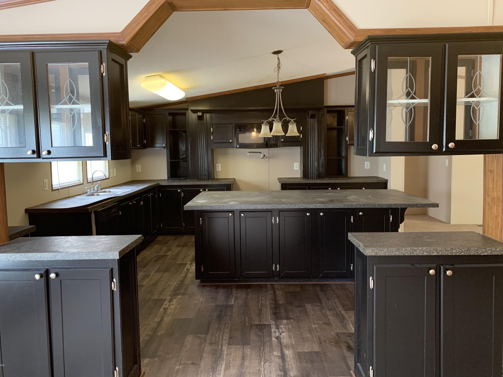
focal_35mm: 27
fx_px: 392
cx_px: 252
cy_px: 182
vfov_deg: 51.3
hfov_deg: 65.3
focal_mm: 4.25
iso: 320
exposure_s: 1/40
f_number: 1.8
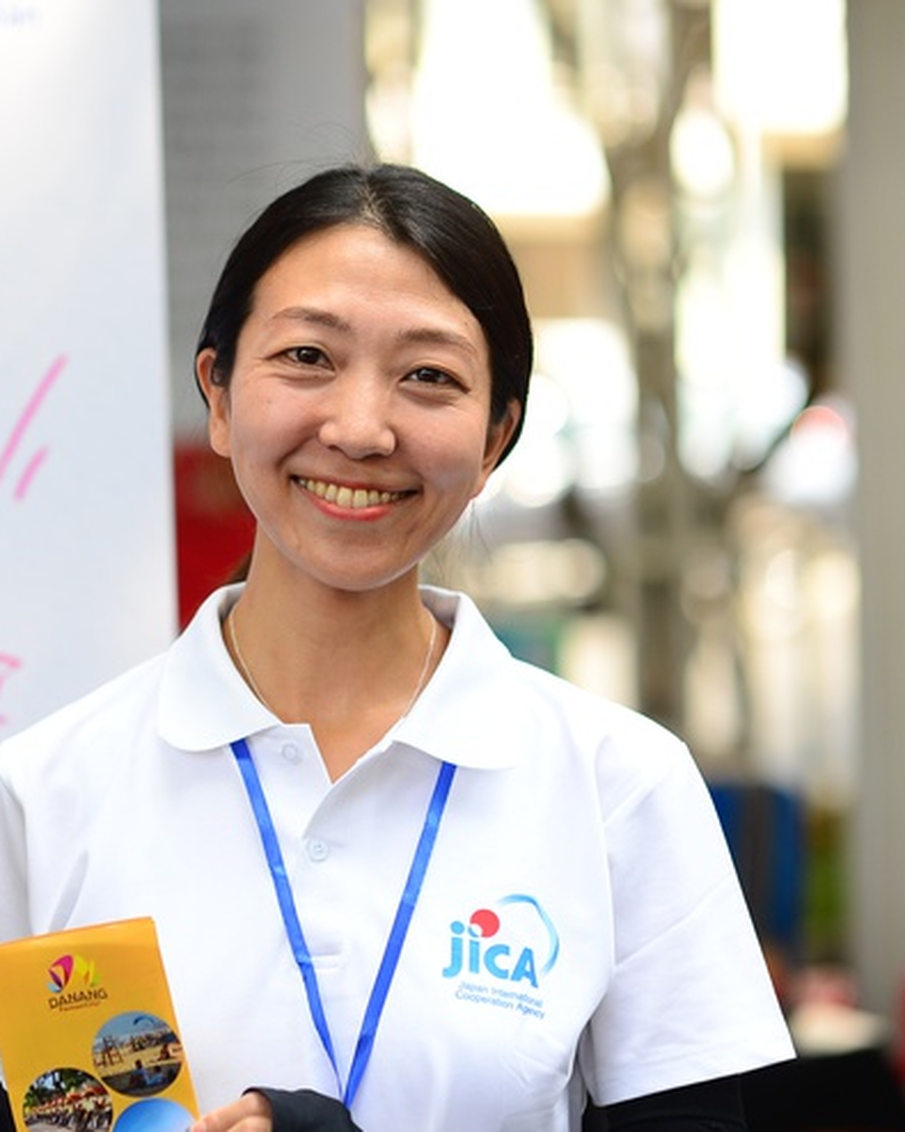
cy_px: 569
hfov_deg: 12.6
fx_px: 4052
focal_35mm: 121
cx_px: 92
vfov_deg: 15.9
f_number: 2.2
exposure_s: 1/1000
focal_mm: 85
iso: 400
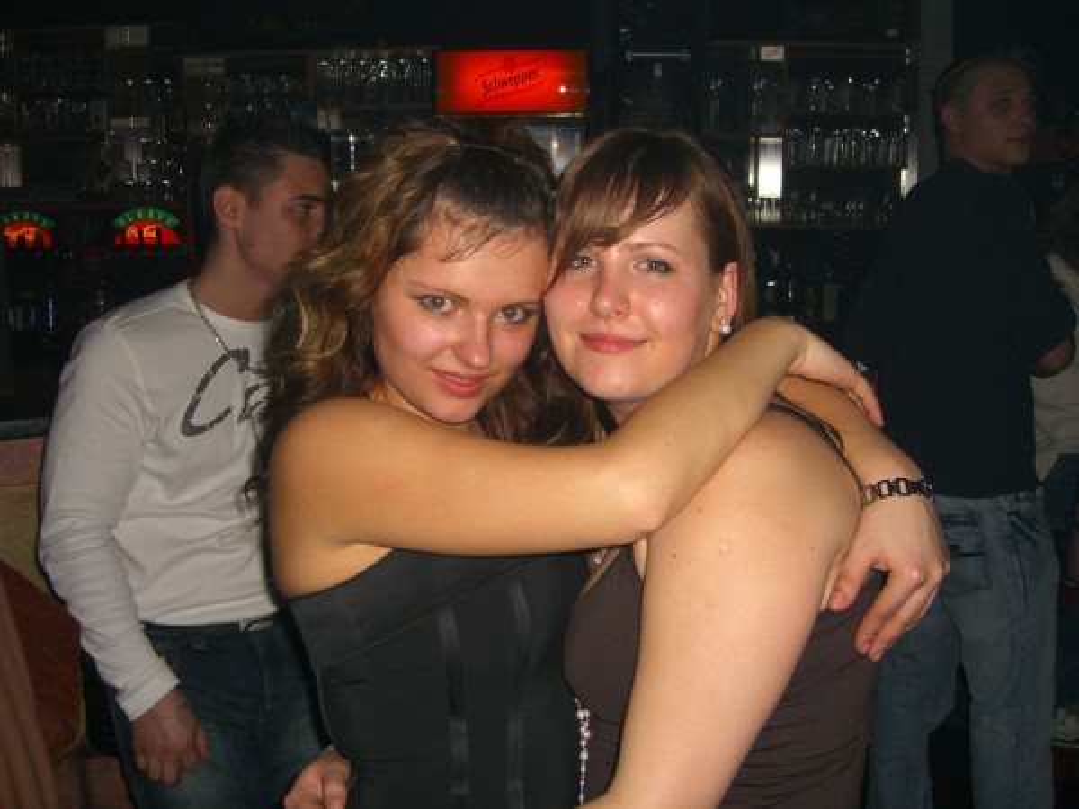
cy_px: 404
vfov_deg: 37.7
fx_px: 1184
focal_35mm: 38
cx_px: 540
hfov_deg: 49.0
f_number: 2.8
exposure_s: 1/60
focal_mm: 7.9
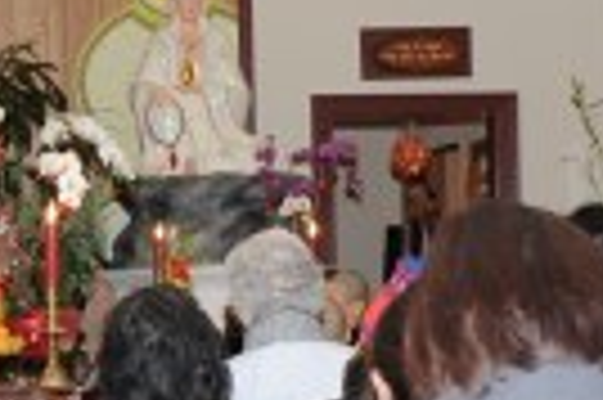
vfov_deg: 7.6
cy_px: 254
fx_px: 3028
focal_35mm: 181
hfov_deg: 11.1
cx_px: -166
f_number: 5
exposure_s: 1/60
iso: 200
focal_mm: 38
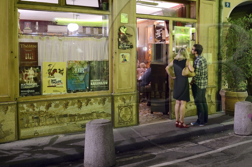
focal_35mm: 37
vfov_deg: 35.7
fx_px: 259
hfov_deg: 49.6
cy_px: 64
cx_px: 192
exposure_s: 1/13
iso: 1600
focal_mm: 24
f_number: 4
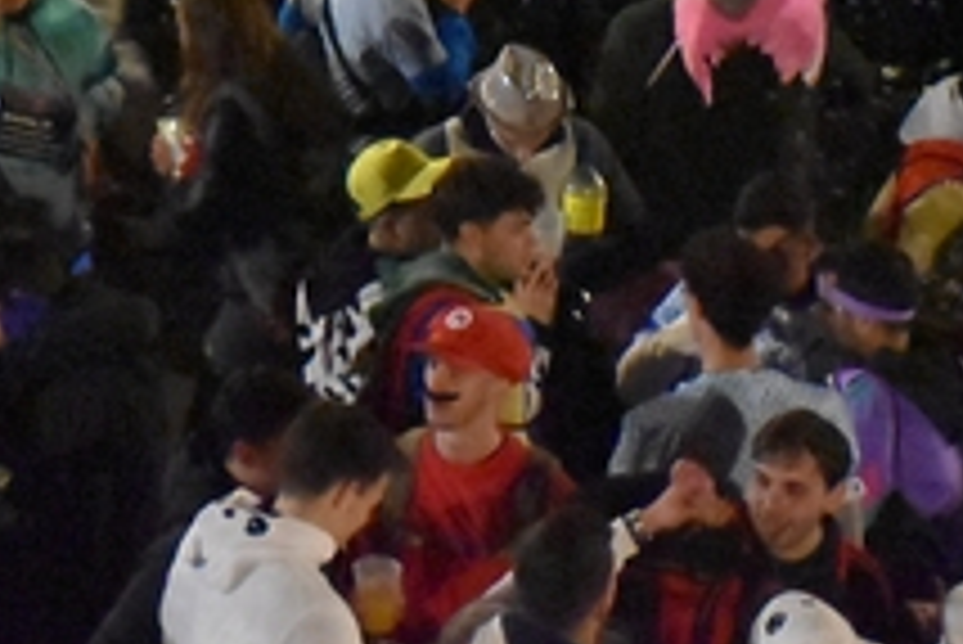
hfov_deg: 7.7
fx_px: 7093
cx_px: -198
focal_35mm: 265
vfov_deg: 5.1
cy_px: -603
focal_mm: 42
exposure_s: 1/60
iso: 12800
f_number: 4.5
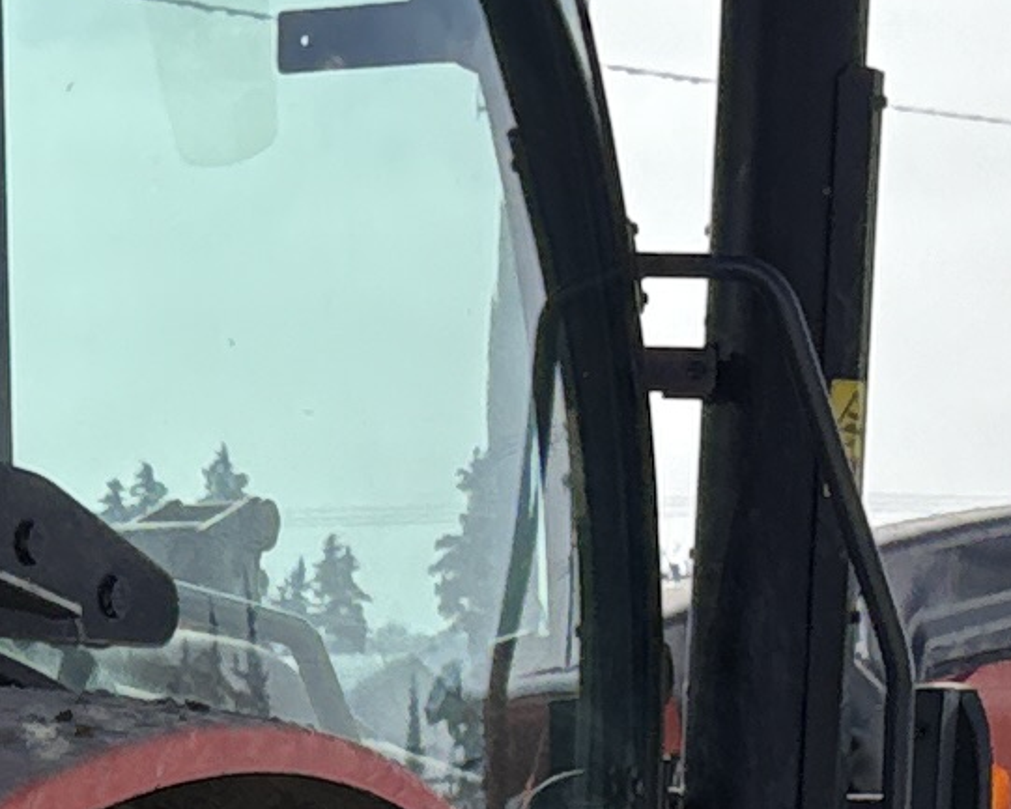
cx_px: -972
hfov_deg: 9.6
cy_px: 1429
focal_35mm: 189
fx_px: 5656
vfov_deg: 7.9
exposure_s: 1/10101
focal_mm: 5.96
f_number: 1.6
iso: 50
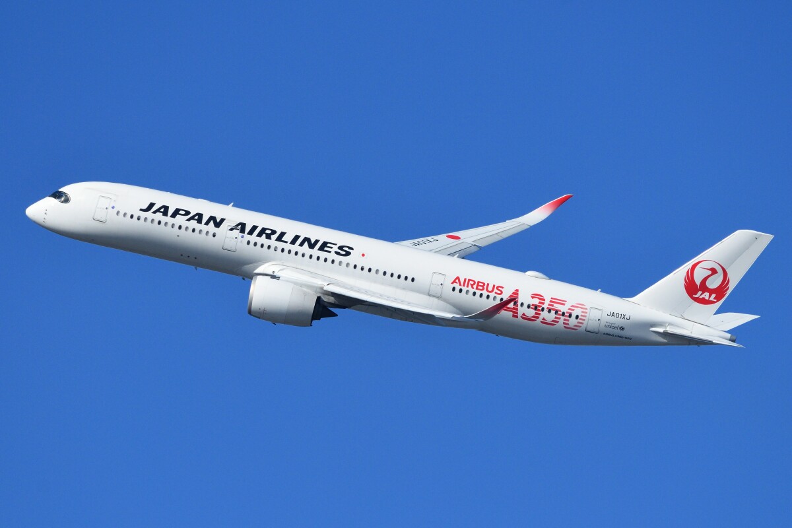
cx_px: 396
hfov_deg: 2.7
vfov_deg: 1.8
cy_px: 264
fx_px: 16499
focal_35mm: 750
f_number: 8
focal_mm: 500
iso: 250
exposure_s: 1/2000
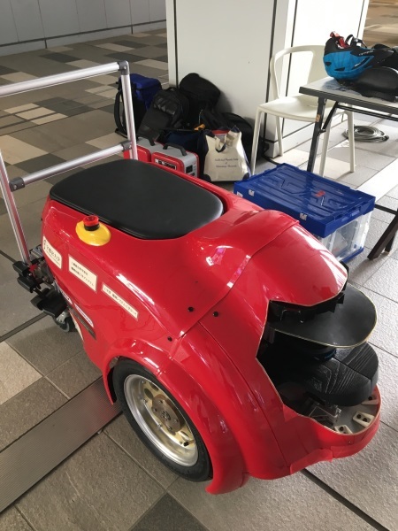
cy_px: 266
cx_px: 199
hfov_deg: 48.2
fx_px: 445
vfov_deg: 61.7
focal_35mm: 29
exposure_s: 1/30
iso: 50
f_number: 2.2
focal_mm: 4.15
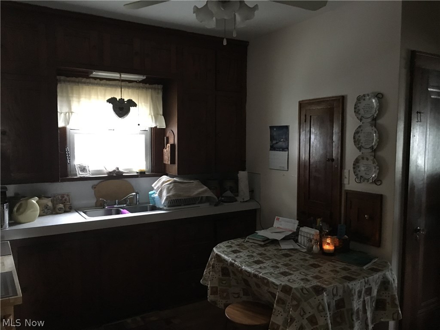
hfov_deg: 61.7
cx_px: 220
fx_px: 369
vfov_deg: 48.2
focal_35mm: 29
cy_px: 165
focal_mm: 4.15
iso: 250
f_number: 2.2
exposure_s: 1/15
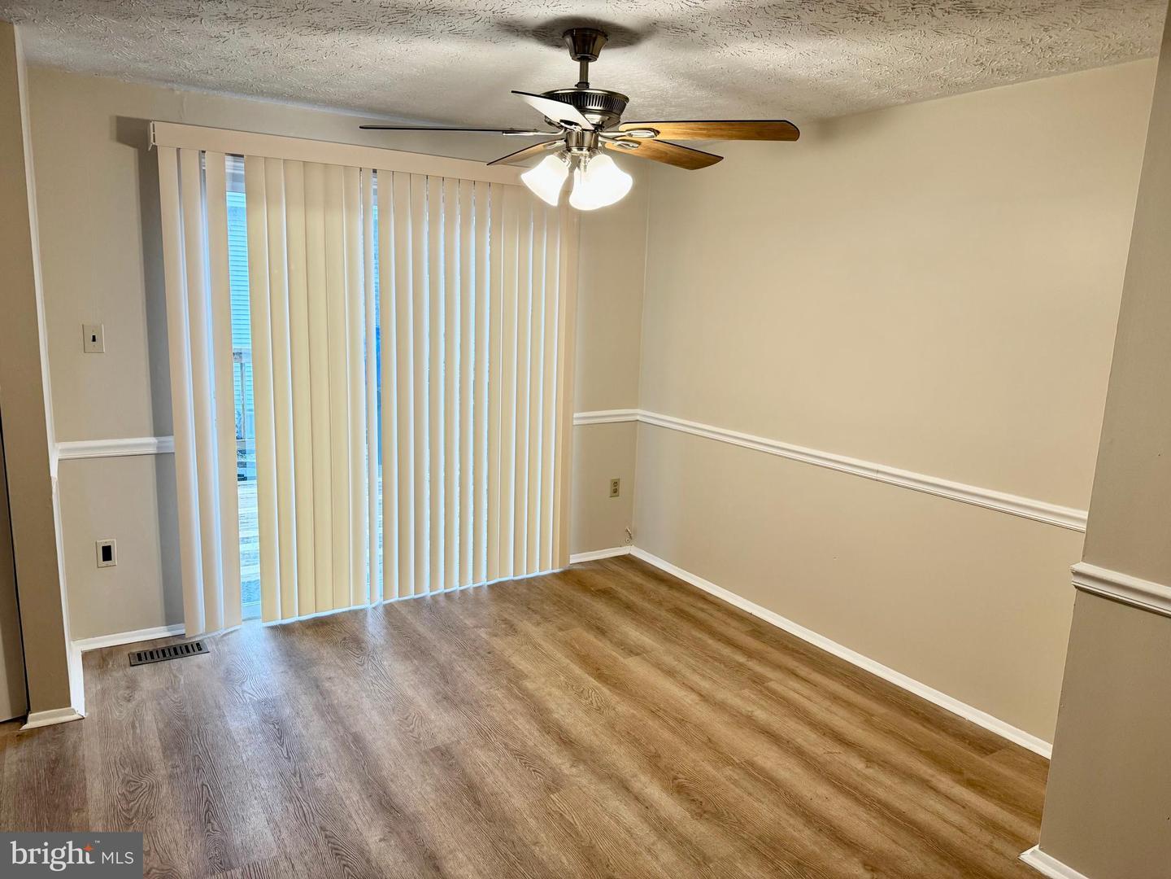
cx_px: 586
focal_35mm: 24
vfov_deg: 56.8
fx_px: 812
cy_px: 440
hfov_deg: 71.6
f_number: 1.78
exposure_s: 1/120
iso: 160
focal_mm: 6.76
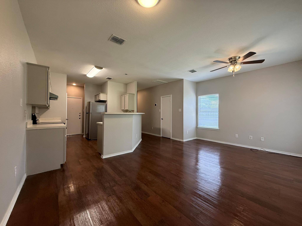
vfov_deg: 85.7
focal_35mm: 14
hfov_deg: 102.1
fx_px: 122
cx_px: 151
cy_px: 113
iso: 200
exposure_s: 1/120
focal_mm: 2.22
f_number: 2.2
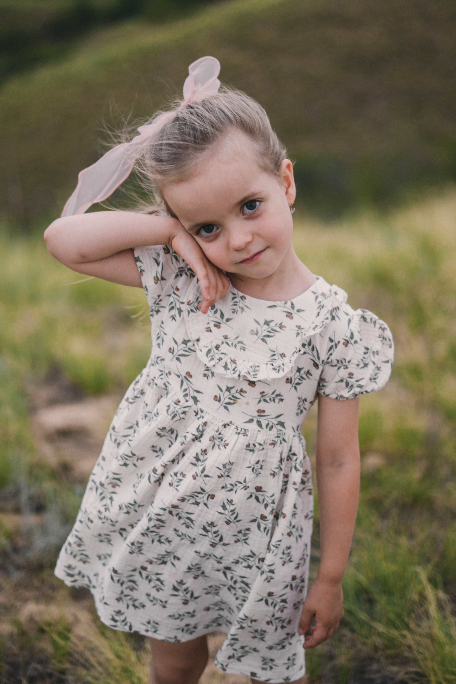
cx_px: 228
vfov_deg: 39.6
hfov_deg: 27.0
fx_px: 950
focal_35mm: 50
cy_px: 342
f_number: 1.8
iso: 160
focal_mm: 50
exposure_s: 1/160
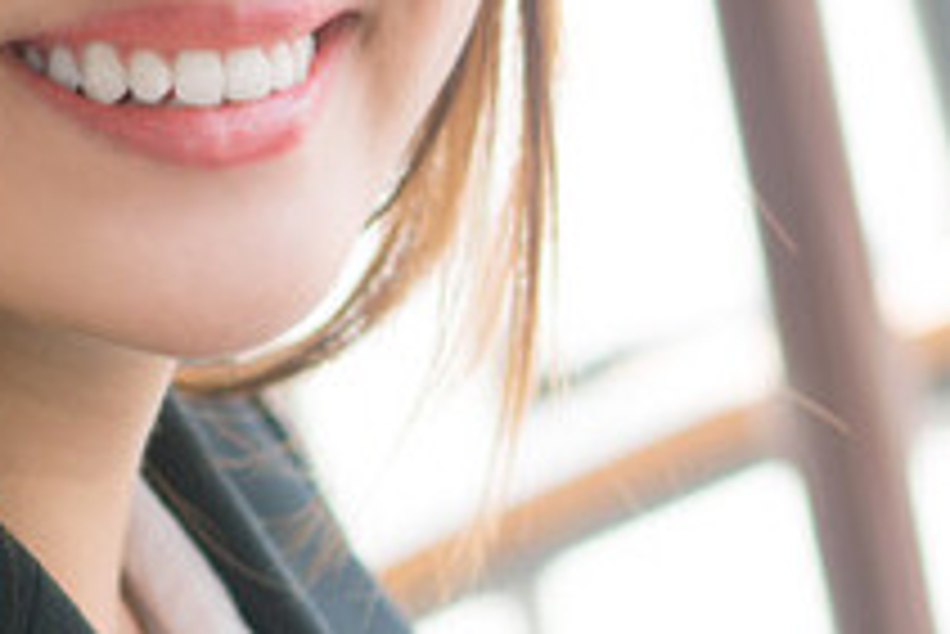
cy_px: 569
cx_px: 833
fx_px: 12781
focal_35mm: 484
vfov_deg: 2.8
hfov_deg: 4.3
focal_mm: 85
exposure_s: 1/200
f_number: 3.2
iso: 100
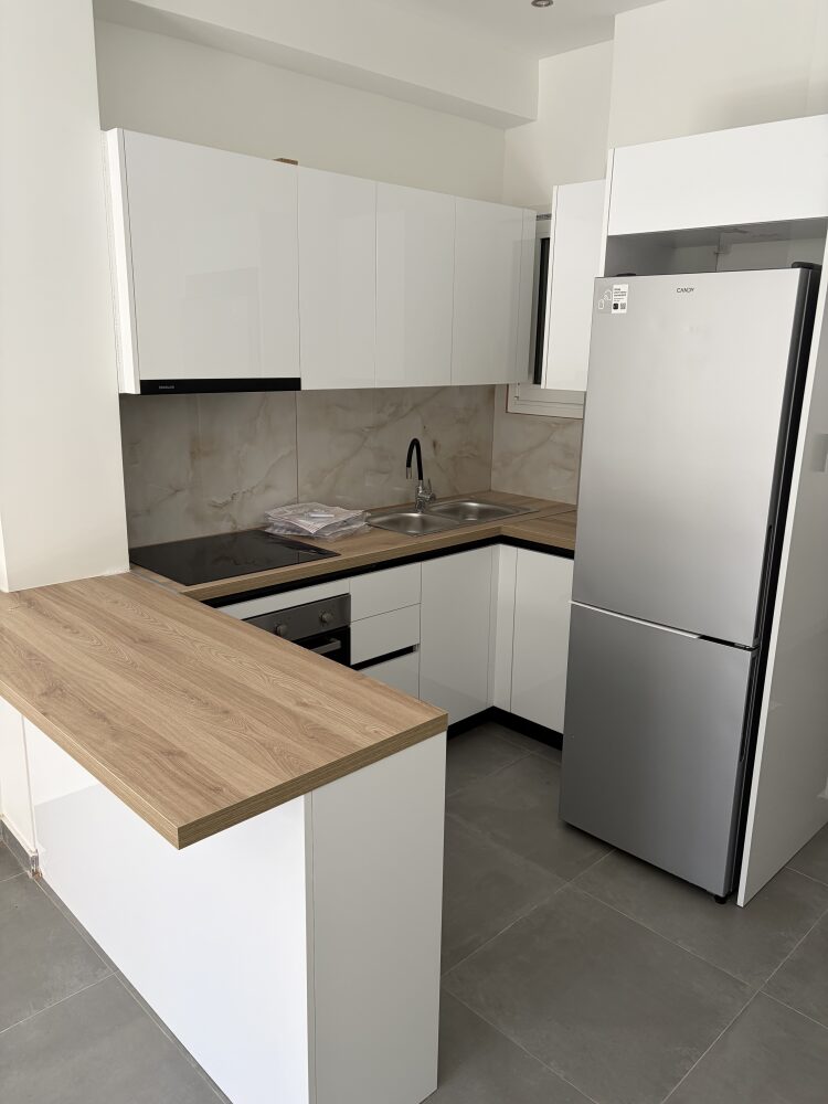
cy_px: 552
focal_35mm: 26
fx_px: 829
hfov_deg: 53.1
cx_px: 414
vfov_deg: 67.3
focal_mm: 5.96
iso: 64
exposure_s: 1/122
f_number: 1.6
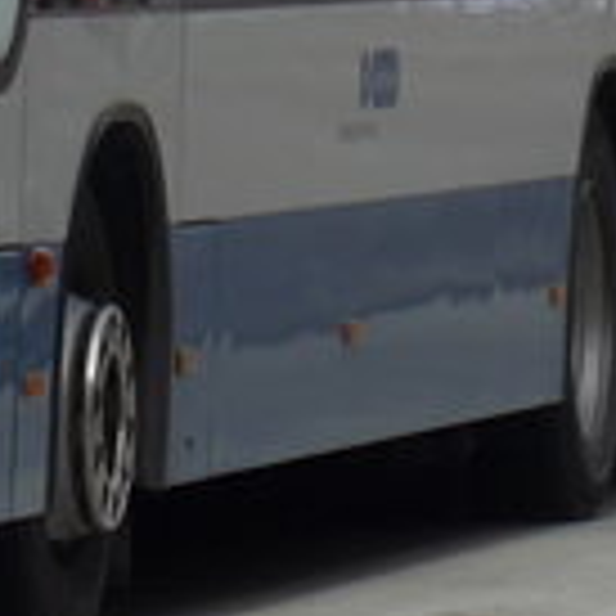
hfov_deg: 2.2
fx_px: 16006
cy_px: -926
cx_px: -333
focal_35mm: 795
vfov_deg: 2.2
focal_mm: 20.4
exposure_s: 1/500
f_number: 4.8
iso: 80
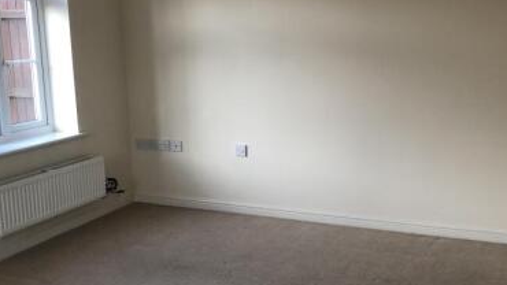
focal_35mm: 48
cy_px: 177
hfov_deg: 42.9
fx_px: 645
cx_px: 262
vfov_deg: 24.8
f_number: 1.8
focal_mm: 4
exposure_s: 1/30
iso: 40
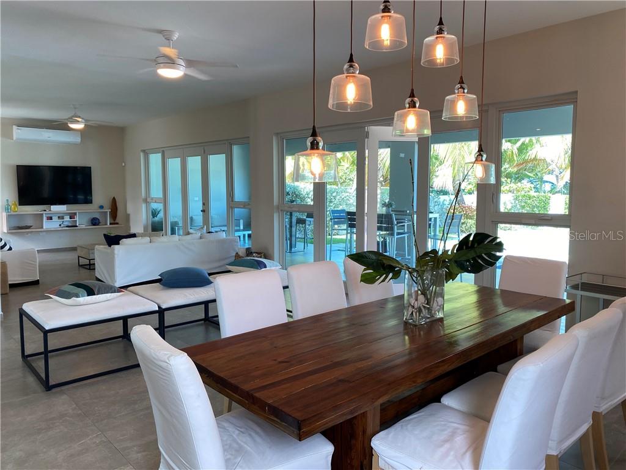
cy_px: 235
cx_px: 313
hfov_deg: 67.3
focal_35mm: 26
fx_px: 470
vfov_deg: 53.1
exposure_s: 1/120
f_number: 1.8
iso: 64
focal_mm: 4.25
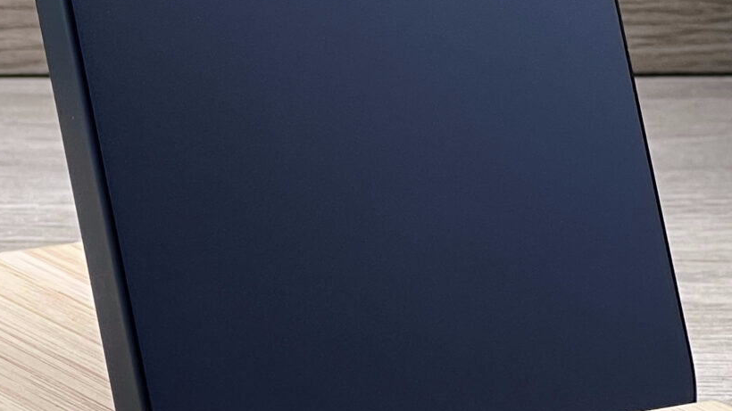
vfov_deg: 4.6
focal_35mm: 262
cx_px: 175
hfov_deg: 8.2
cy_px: -70
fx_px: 5085
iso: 125
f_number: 2.8
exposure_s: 1/100
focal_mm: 9
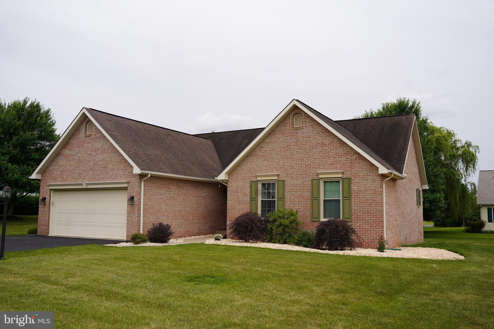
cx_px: 247
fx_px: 434
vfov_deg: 41.6
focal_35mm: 32
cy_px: 164
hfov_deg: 59.3
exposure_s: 1/400
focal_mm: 31.6
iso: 100
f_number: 5
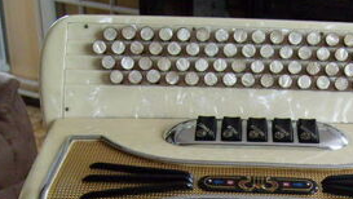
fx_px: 628
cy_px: 220
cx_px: 255
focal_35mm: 67
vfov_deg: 17.4
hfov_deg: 31.0
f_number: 2.8
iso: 200
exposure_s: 1/30
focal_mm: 5.8
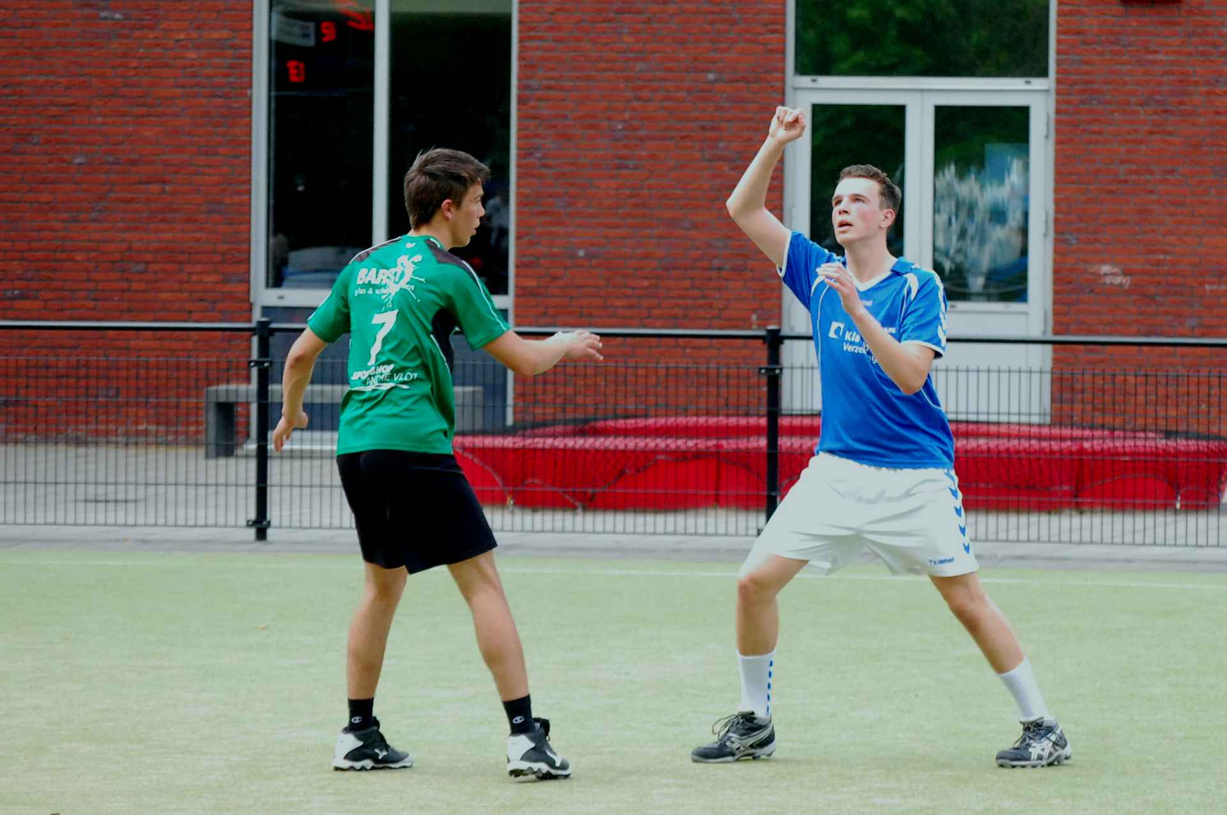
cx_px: 614
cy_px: 408
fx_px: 4341
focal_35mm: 128
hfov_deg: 16.1
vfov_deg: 10.7
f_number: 5.6
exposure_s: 1/800
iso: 1600
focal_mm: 85
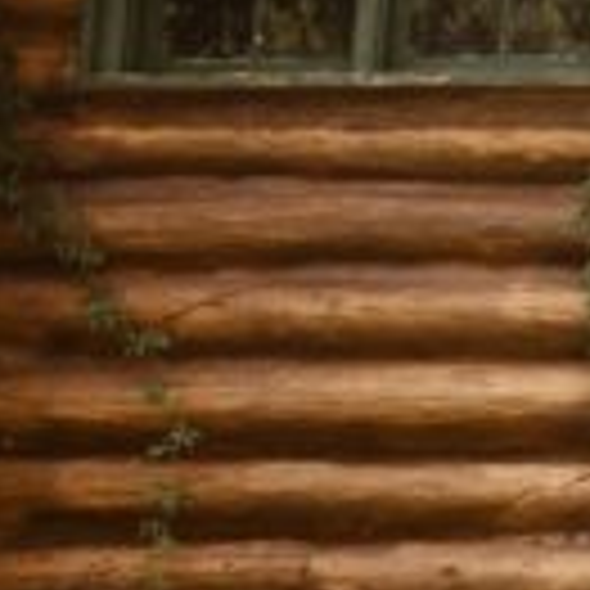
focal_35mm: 232
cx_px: 1531
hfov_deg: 7.0
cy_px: 707
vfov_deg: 7.5
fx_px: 4474
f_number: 1.8
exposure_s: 1/3200
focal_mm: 35
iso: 200
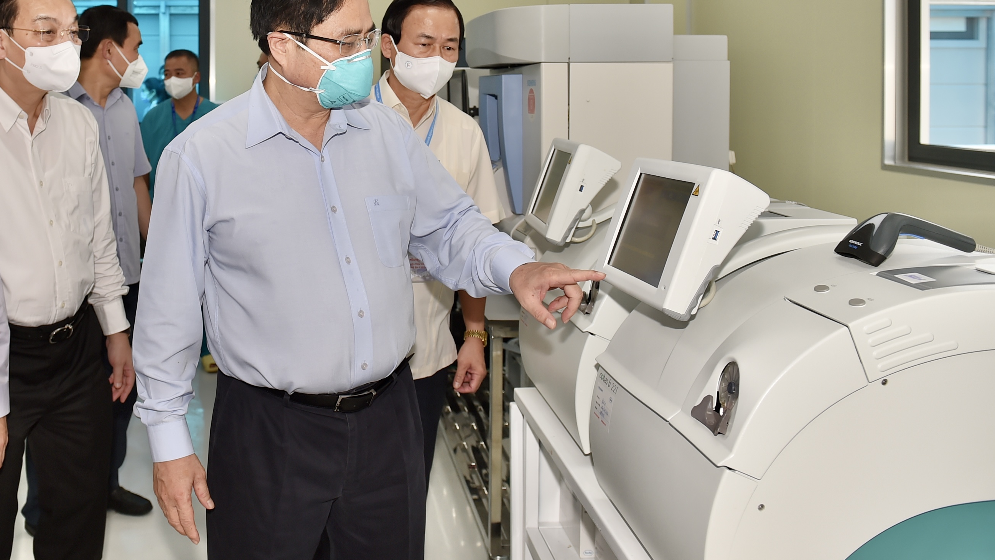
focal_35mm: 26
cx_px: 495
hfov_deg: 71.9
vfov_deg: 44.2
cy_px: 226
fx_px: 686
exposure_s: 1/250
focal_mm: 24
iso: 250
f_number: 4.5
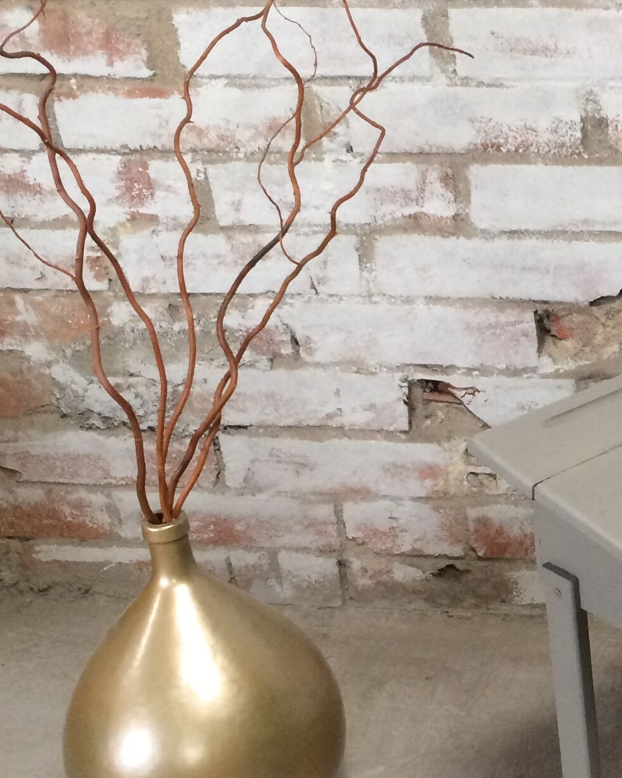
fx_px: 1725
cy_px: 409
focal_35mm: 75
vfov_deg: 25.4
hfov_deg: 19.3
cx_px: 743
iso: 64
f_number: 2.2
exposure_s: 1/30
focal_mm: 4.15
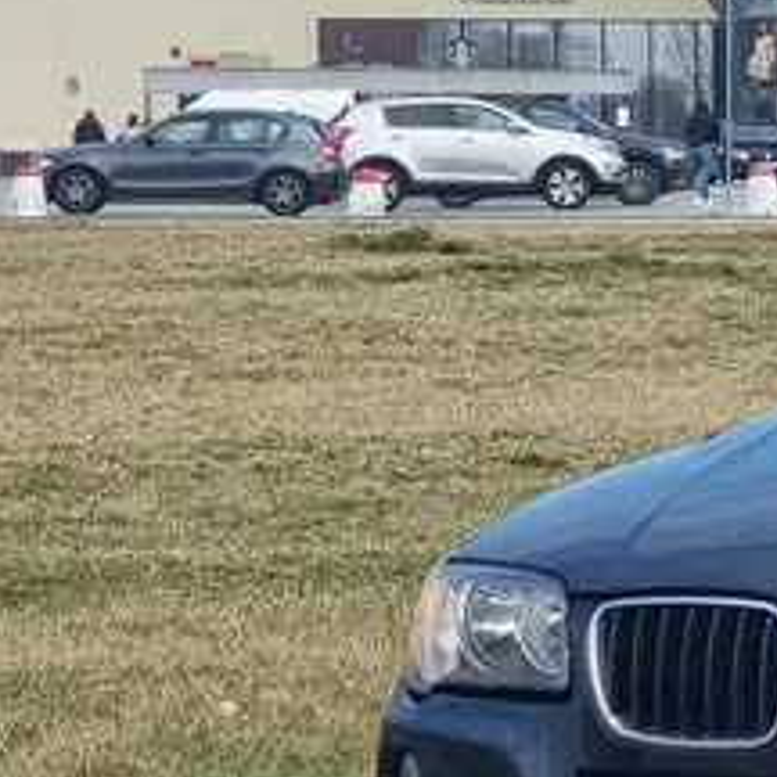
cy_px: 518
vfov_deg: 6.0
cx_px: 1644
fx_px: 7466
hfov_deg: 5.8
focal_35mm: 294
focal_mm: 9
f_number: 2.4
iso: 50
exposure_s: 1/907
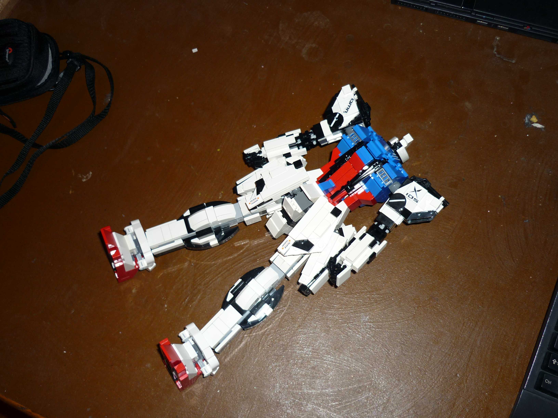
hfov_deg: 55.4
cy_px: 209
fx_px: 532
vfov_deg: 42.9
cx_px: 279
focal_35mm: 33
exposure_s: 1/30
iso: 100
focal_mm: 5.5
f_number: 2.8
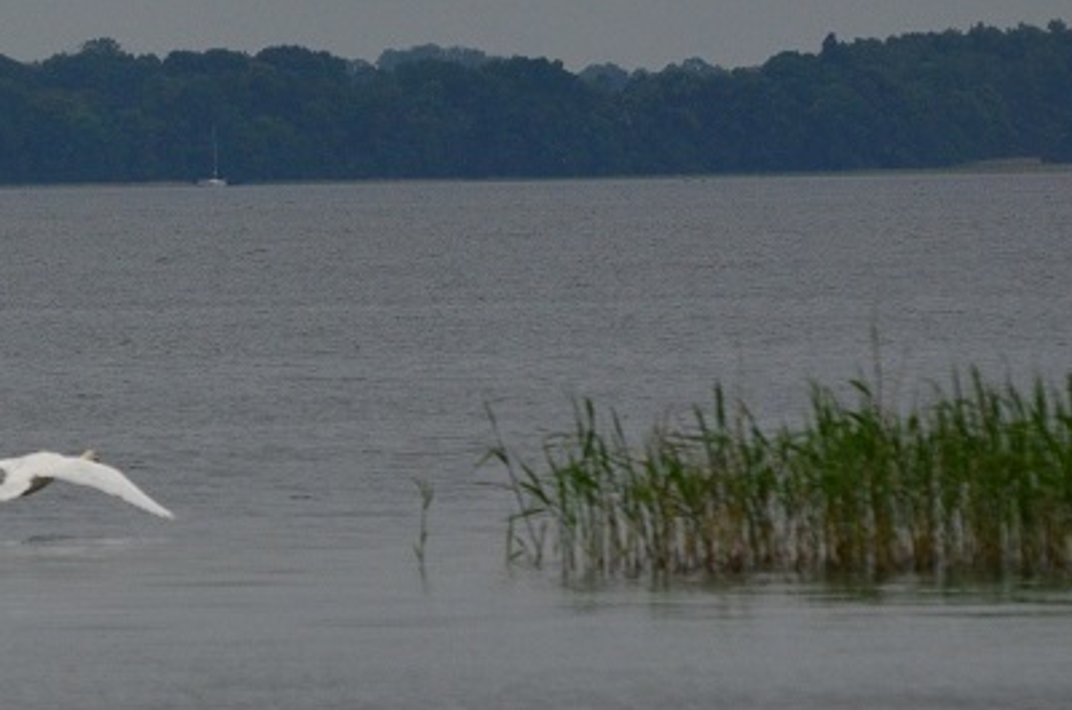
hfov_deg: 2.3
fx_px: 26776
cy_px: 386
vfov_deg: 1.5
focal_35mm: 901
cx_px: 134
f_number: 5.3
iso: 800
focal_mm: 240
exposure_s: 1/8000
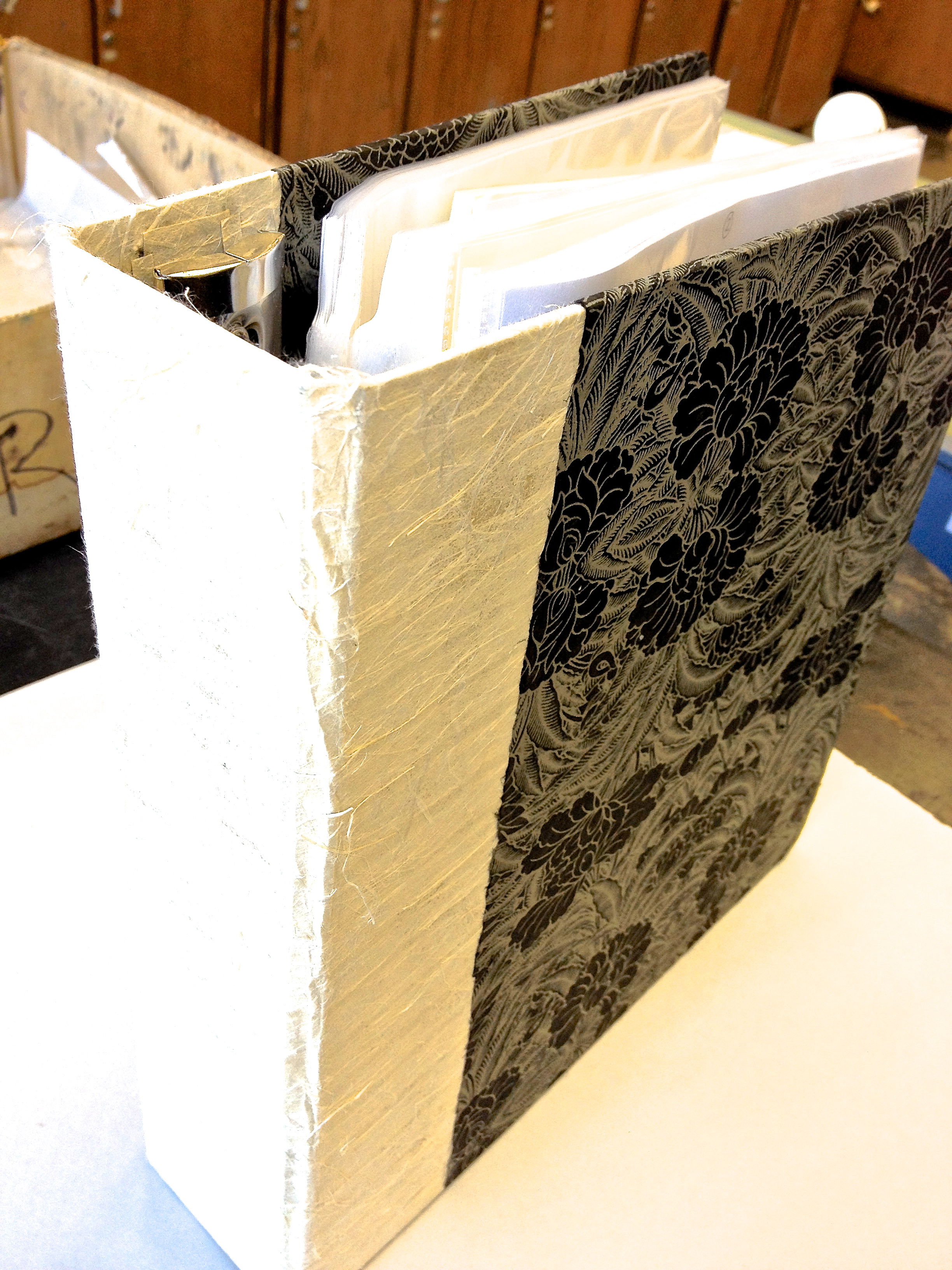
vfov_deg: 52.6
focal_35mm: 35
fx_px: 1283
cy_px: 635
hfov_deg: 40.7
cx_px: 476
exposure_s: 1/30
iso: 80
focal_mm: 4.28
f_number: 2.4
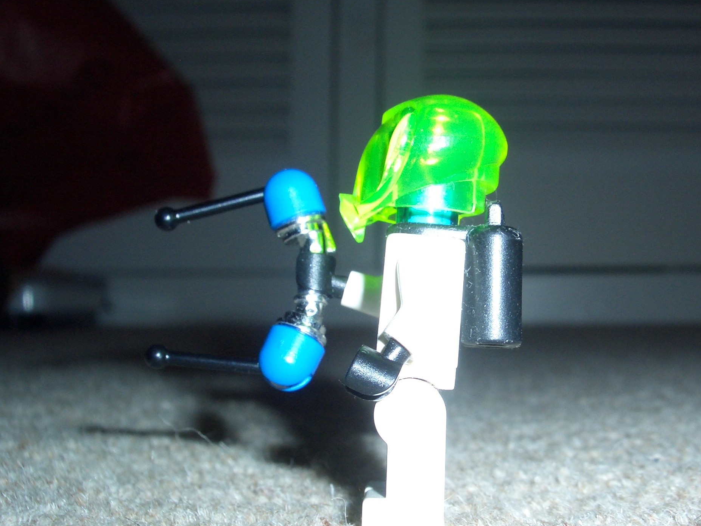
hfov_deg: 37.3
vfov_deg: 28.5
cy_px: 292
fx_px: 1033
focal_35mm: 51
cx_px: 424
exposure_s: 1/60
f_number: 4.6
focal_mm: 6.8
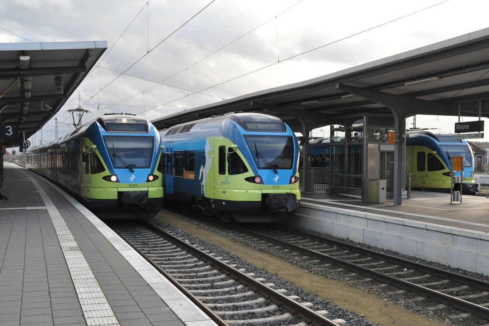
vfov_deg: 31.9
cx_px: 244
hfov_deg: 46.4
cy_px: 163
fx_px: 570
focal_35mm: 42
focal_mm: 28
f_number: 10
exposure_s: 1/400
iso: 800
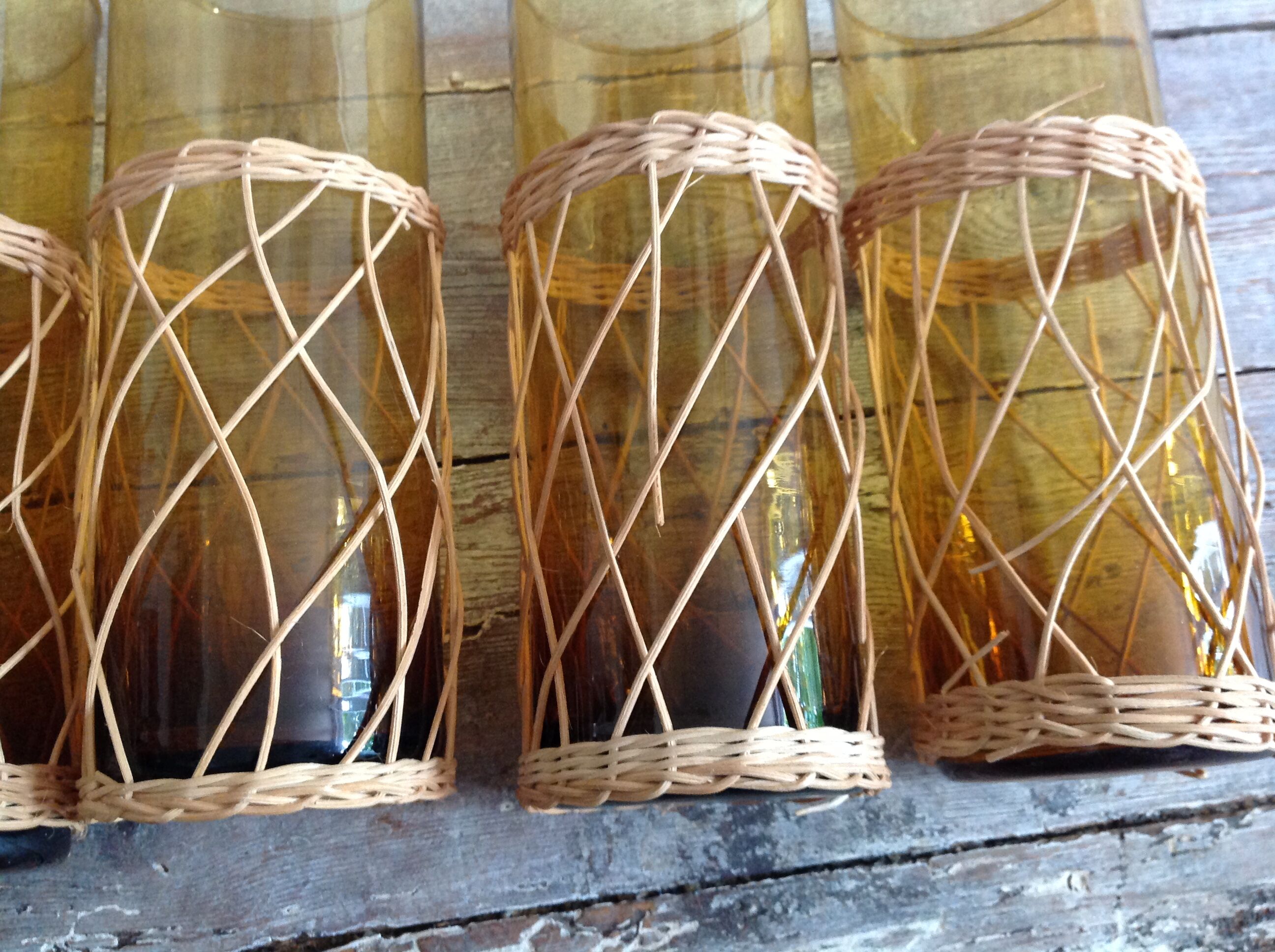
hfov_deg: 52.7
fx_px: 1287
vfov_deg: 40.6
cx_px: 638
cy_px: 476
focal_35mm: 35
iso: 250
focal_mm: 4.28
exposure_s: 1/15
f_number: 2.4
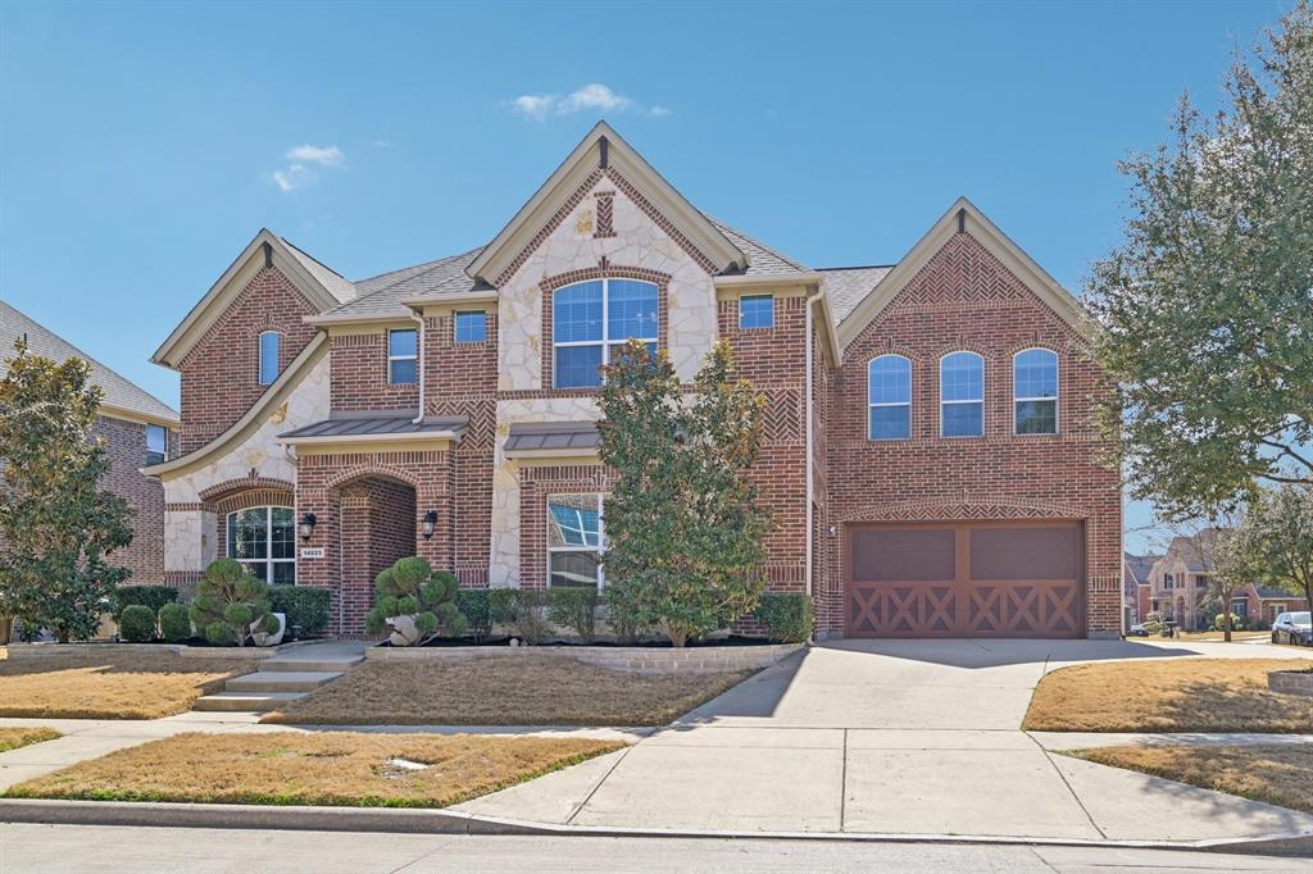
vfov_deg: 43.6
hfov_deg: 61.9
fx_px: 1094
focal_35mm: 30
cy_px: 437
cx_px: 656
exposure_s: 1/1000
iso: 400
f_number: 8
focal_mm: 30
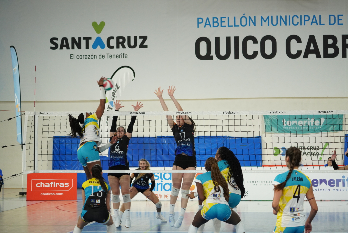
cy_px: 116
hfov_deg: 19.4
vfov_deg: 13.1
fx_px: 1016
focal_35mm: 105
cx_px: 174
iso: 1600
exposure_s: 1/640
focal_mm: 70
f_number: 4.5
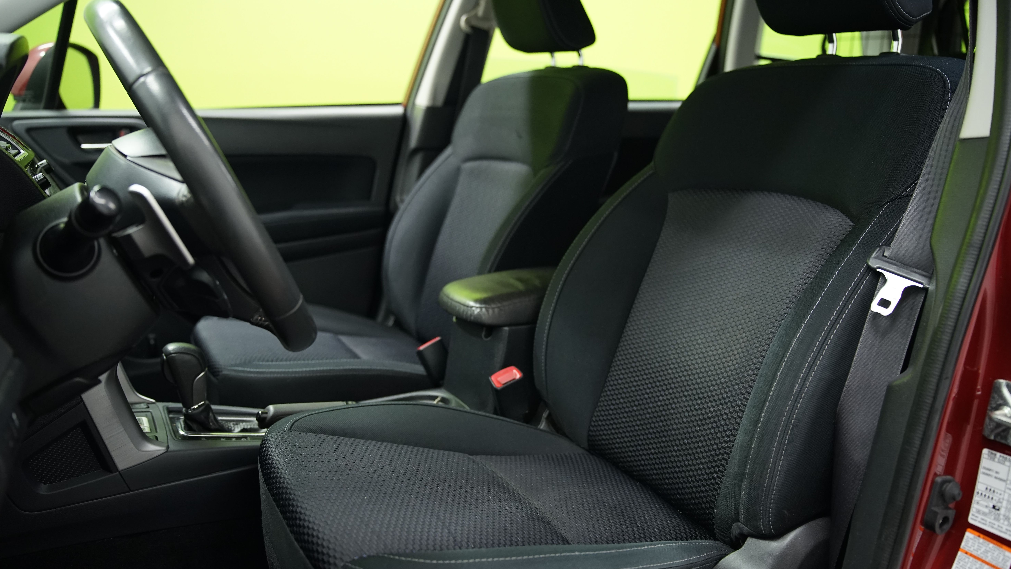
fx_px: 831
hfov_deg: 62.6
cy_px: 286
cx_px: 507
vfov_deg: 37.8
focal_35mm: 31
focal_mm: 29
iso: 1250
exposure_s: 1/40
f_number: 2.8
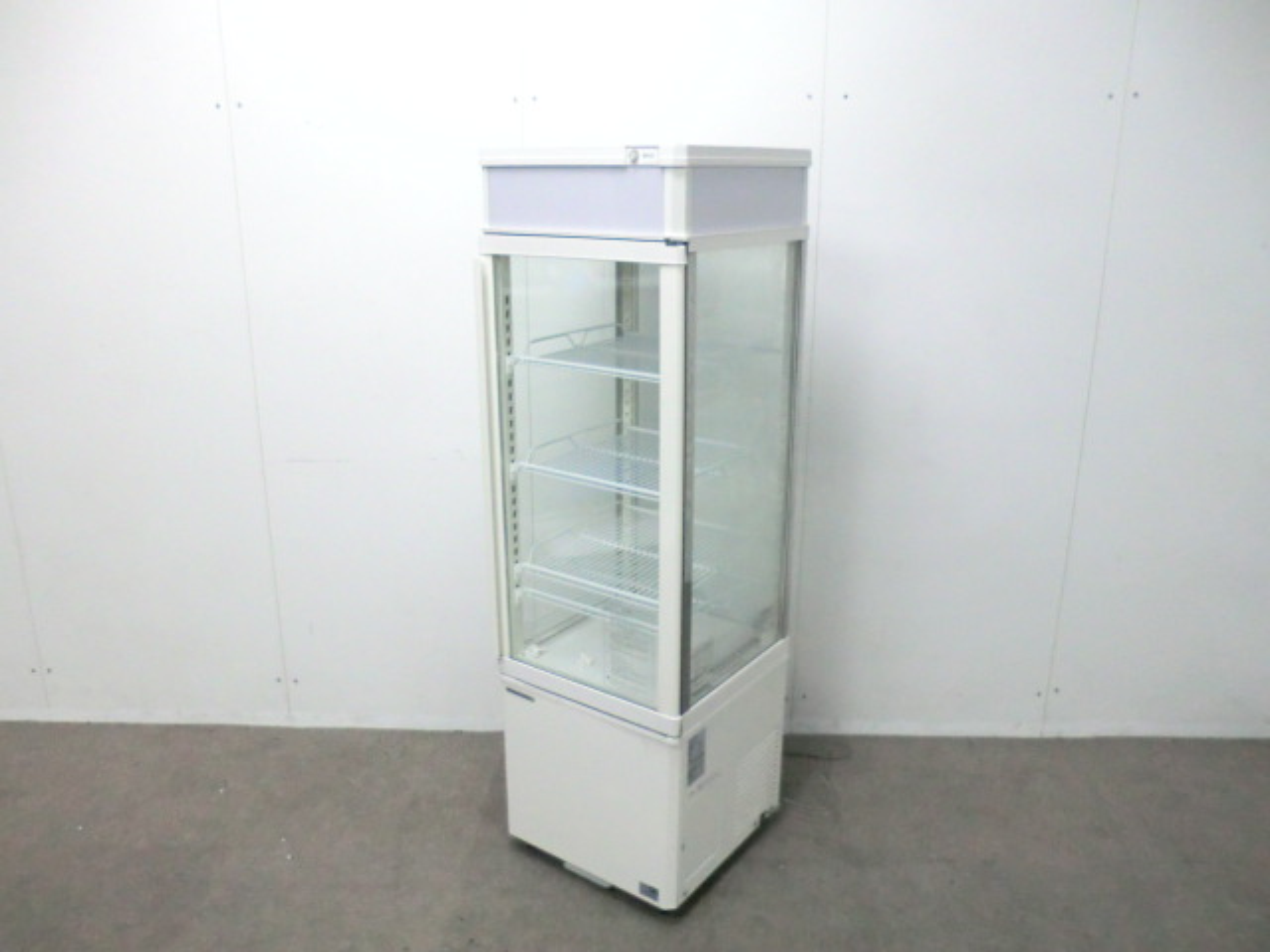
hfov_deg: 65.3
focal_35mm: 27
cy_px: 476
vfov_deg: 51.4
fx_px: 991
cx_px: 635
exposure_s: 1/60
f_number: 3.2
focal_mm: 4.9
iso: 640
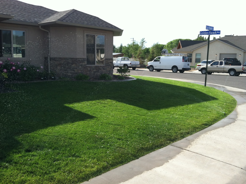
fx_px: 256
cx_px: 121
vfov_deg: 39.7
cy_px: 91
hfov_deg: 51.4
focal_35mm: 36
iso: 80
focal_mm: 3.85
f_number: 2.8
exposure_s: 1/667
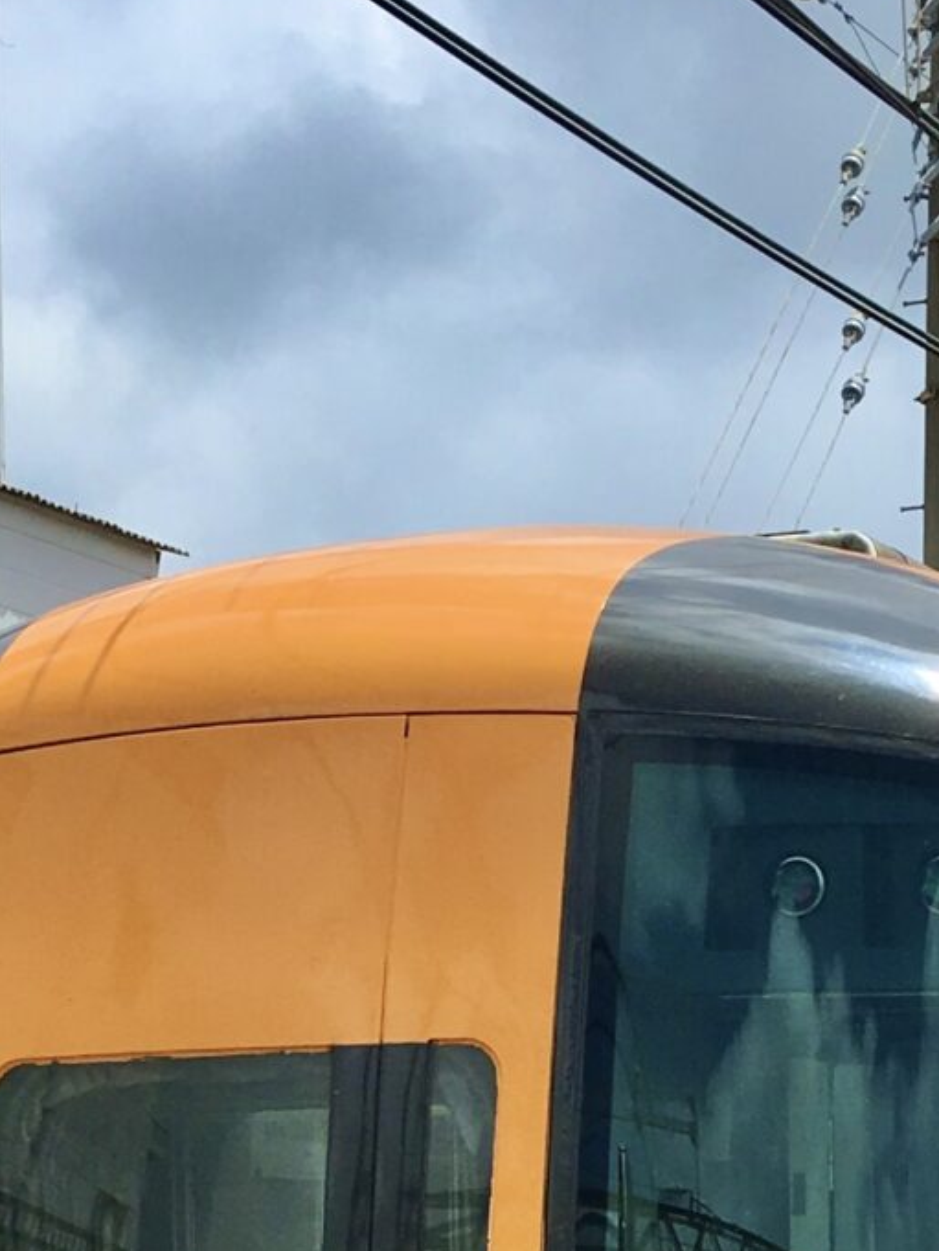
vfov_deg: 17.2
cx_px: 763
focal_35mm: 109
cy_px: 1508
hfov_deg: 13.5
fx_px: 3941
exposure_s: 1/2653
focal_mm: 4.15
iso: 25
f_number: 2.2
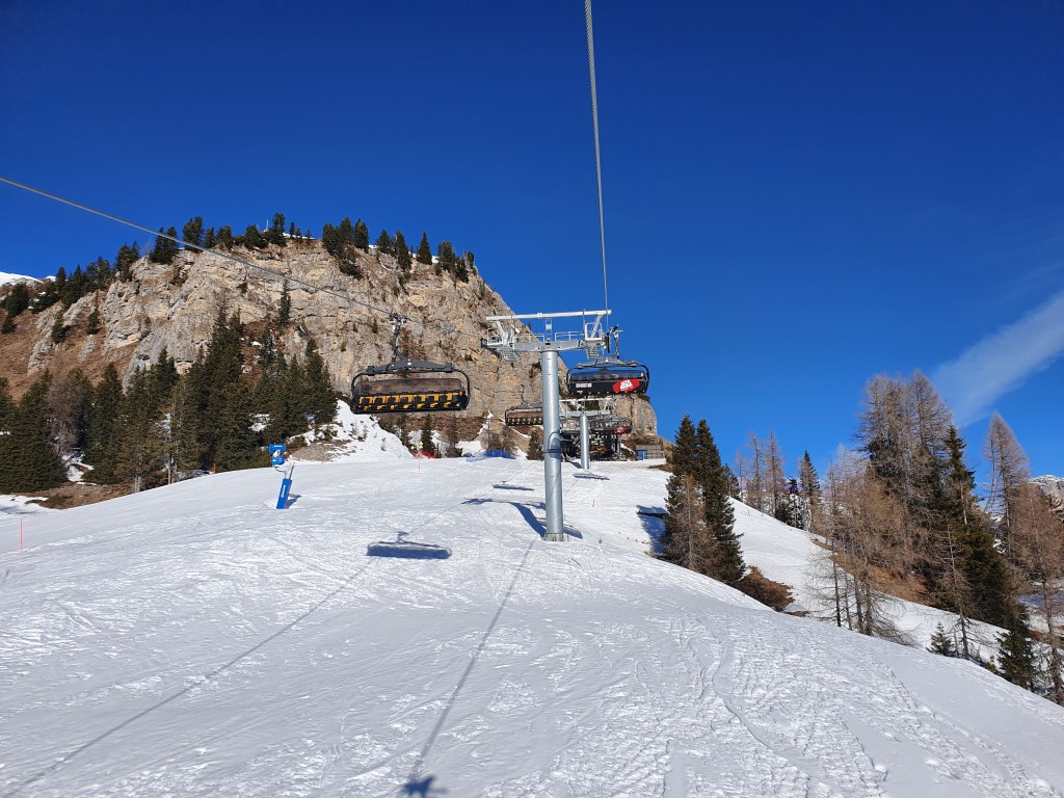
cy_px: 399
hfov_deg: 67.3
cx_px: 532
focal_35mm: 26
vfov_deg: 53.1
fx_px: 799
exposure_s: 1/3816
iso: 50
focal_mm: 4.32
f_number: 2.4
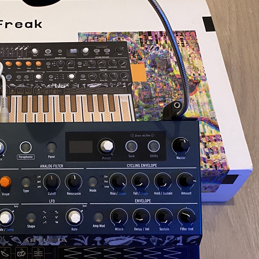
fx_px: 466
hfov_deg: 30.0
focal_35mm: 55
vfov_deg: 31.0
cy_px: 156
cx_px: 36
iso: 400
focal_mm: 4.25
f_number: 1.8
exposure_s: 1/33
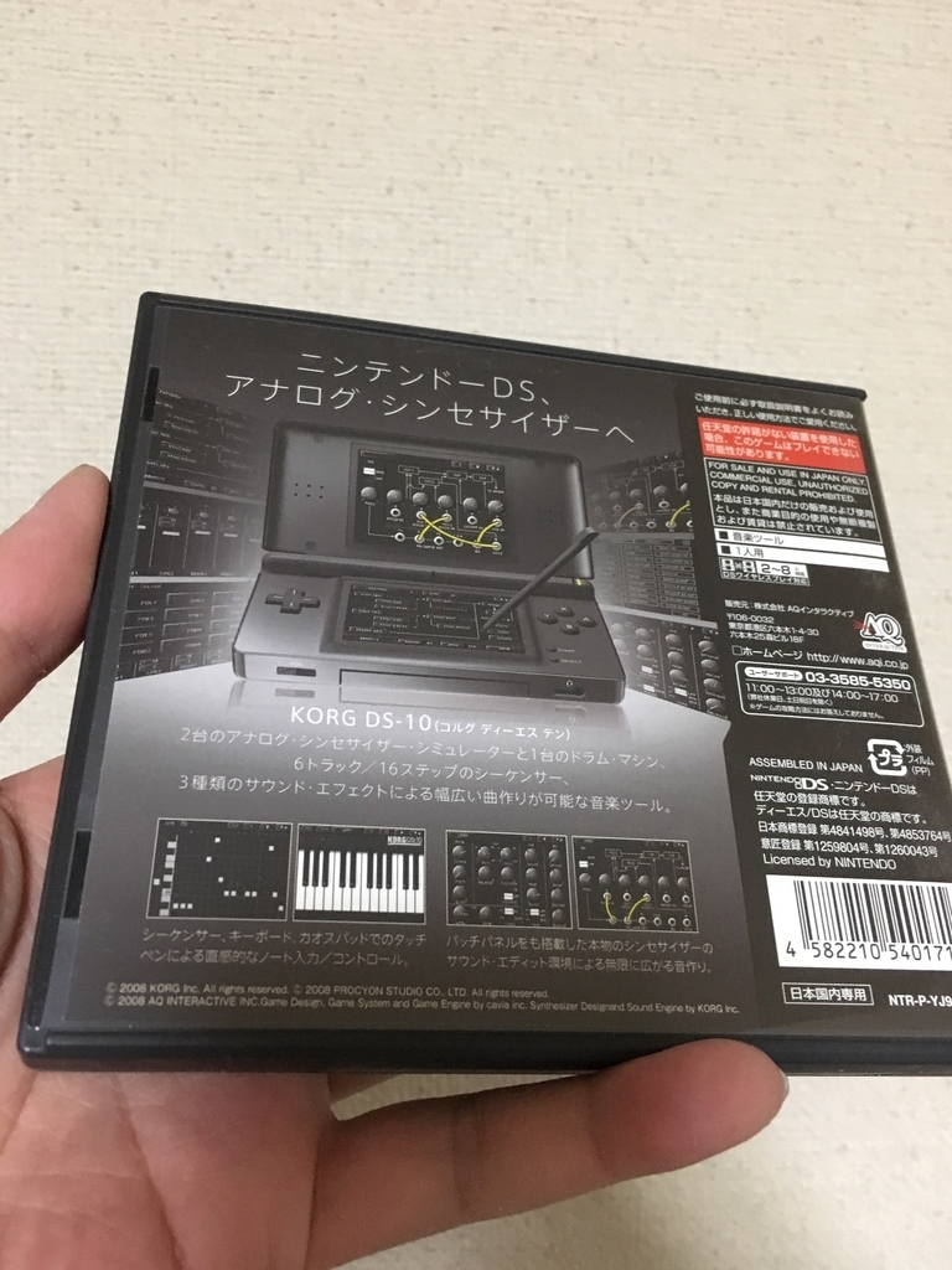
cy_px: 635
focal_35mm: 29
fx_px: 1063
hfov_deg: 48.2
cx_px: 476
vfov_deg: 61.7
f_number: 2.2
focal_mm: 4.15
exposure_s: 1/17
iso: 500
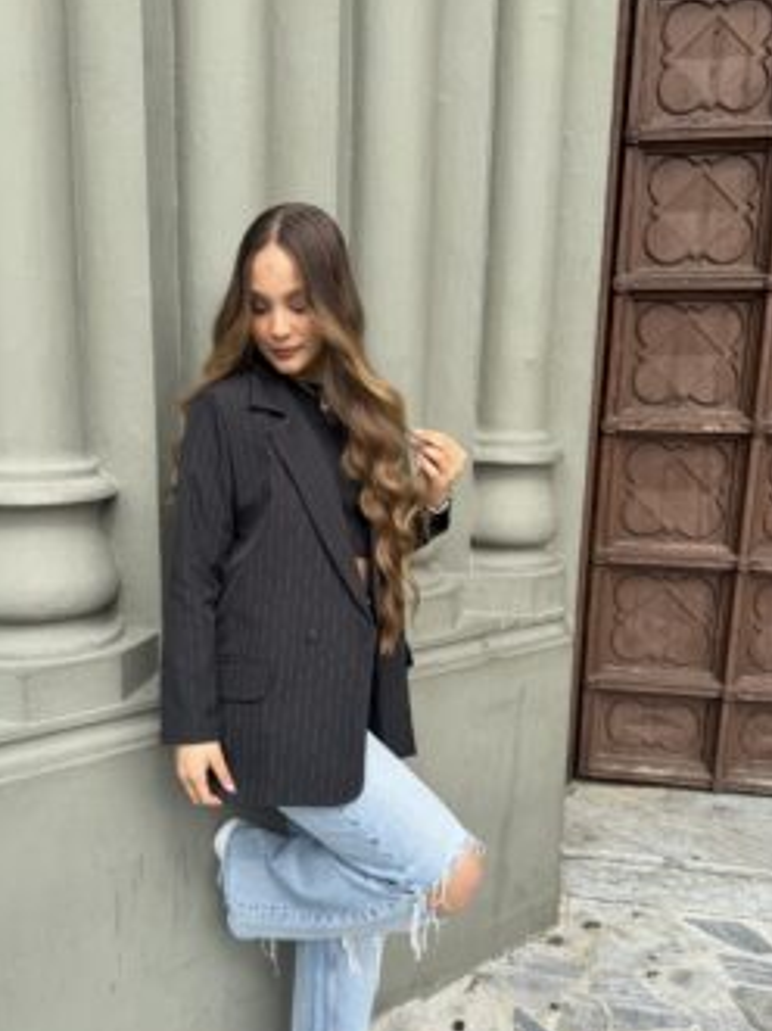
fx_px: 863
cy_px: 554
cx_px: 308
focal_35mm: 29
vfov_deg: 61.6
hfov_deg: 47.9
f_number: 1.78
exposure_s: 1/1271
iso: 80
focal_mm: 6.76
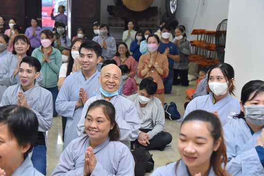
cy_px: 92
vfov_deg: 19.8
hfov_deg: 29.2
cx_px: 107
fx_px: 506
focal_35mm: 69
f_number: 5
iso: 4000
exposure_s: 1/160
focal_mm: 58
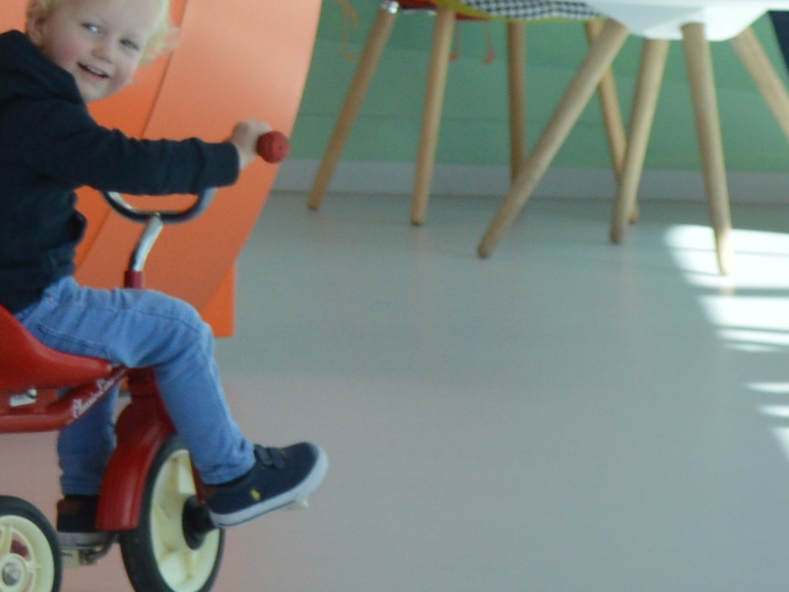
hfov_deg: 4.6
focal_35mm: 420
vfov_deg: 3.5
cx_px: -845
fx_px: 9573
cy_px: -878
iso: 200
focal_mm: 44
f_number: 5.6
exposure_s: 1/125
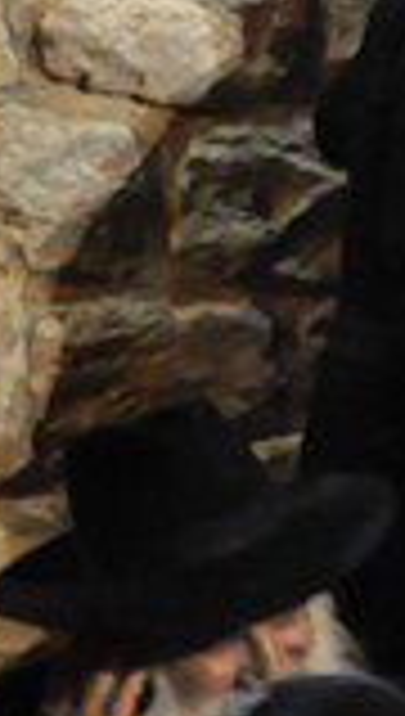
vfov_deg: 8.5
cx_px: 1444
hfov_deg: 4.5
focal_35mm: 252
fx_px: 4788
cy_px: -79
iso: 2500
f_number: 4.2
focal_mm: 32
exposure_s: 1/40
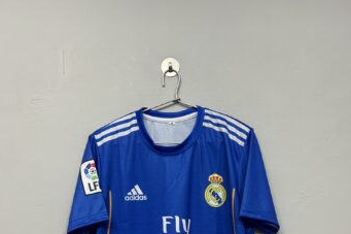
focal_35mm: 37
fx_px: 361
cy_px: 239
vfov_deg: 32.7
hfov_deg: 51.9
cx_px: 174
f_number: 1.5
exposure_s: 1/50
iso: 125
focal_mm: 5.7
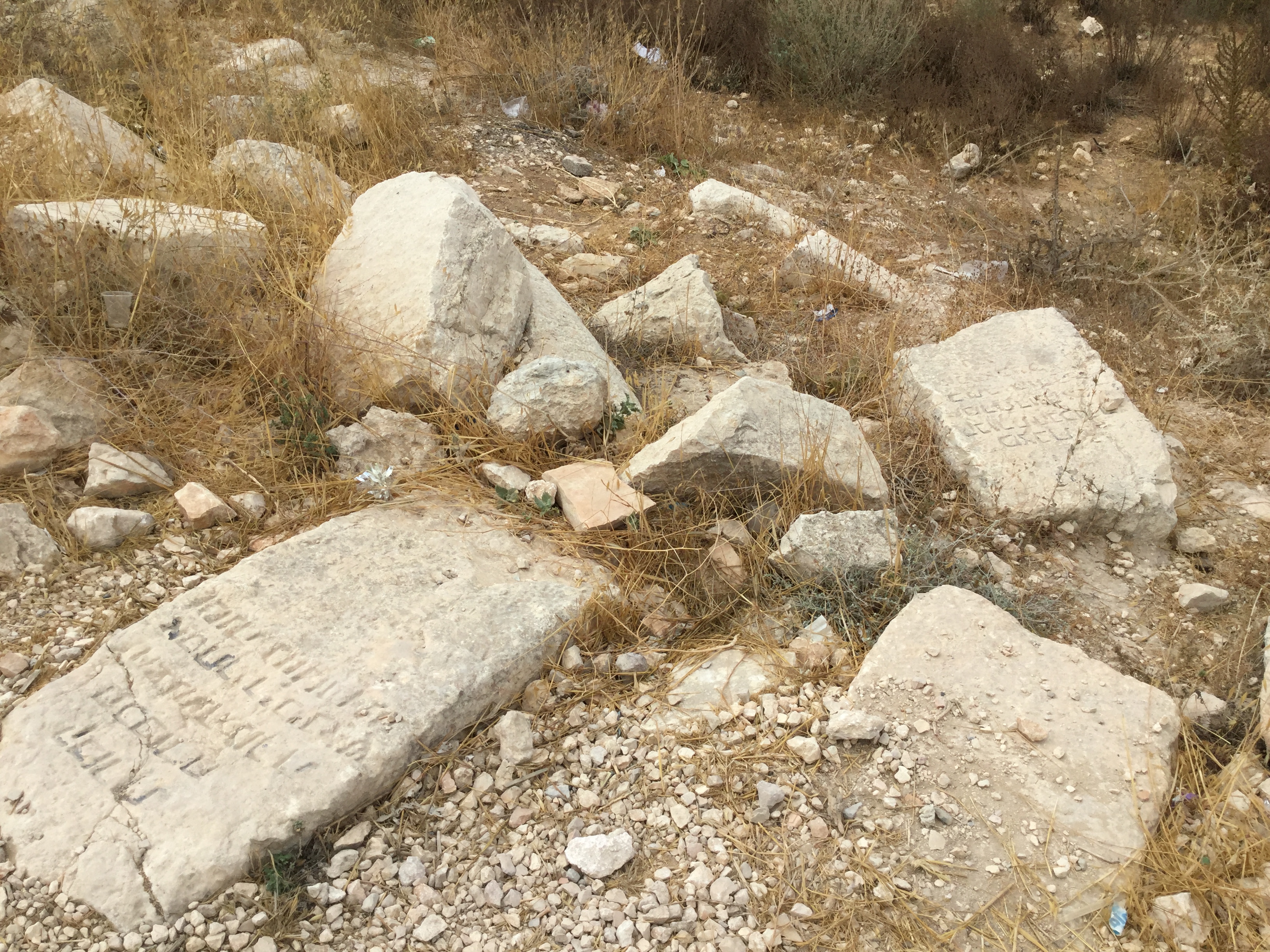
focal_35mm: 31
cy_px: 476
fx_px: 1137
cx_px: 635
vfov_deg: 45.4
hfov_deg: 58.4
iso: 25
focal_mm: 3.3
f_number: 2.4
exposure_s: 1/876
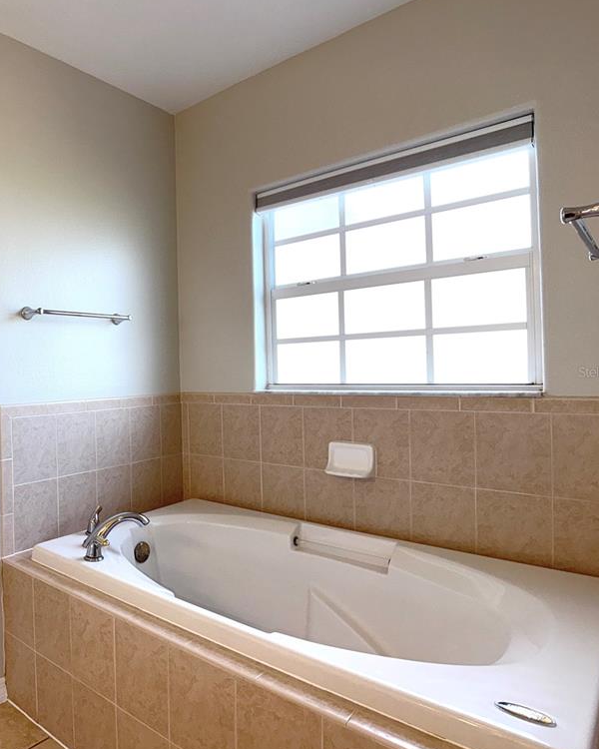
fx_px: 709
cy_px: 372
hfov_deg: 43.8
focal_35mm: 32
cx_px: 128
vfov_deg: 55.7
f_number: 1.78
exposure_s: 1/314
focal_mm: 6.76
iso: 100
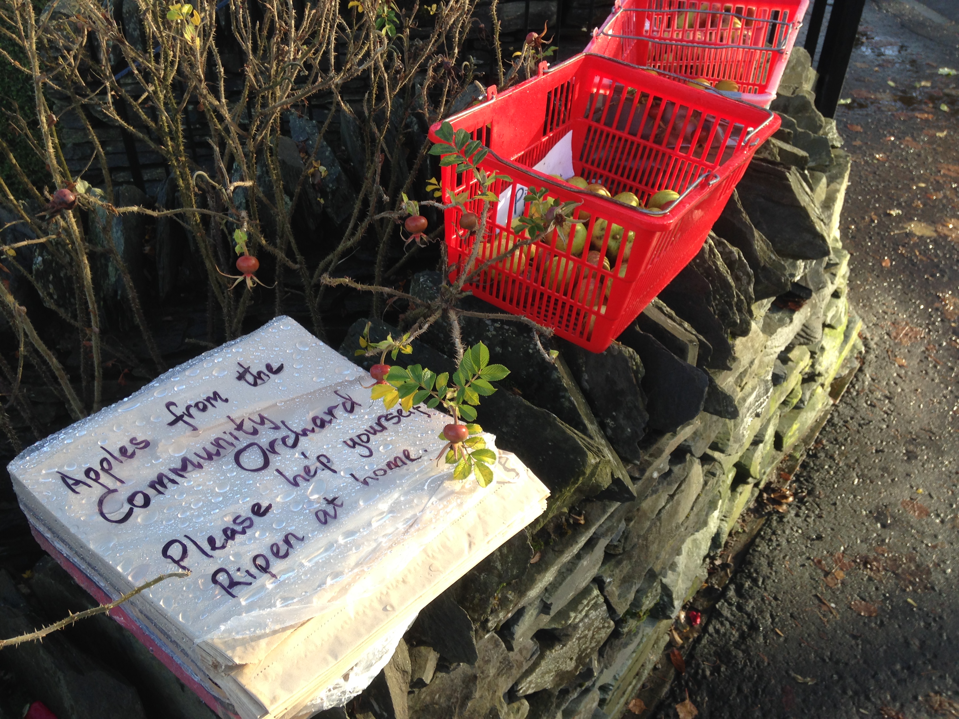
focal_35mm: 33
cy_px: 360
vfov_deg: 42.9
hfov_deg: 55.4
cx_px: 480
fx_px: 914
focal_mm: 4.12
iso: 50
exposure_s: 1/173
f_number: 2.4
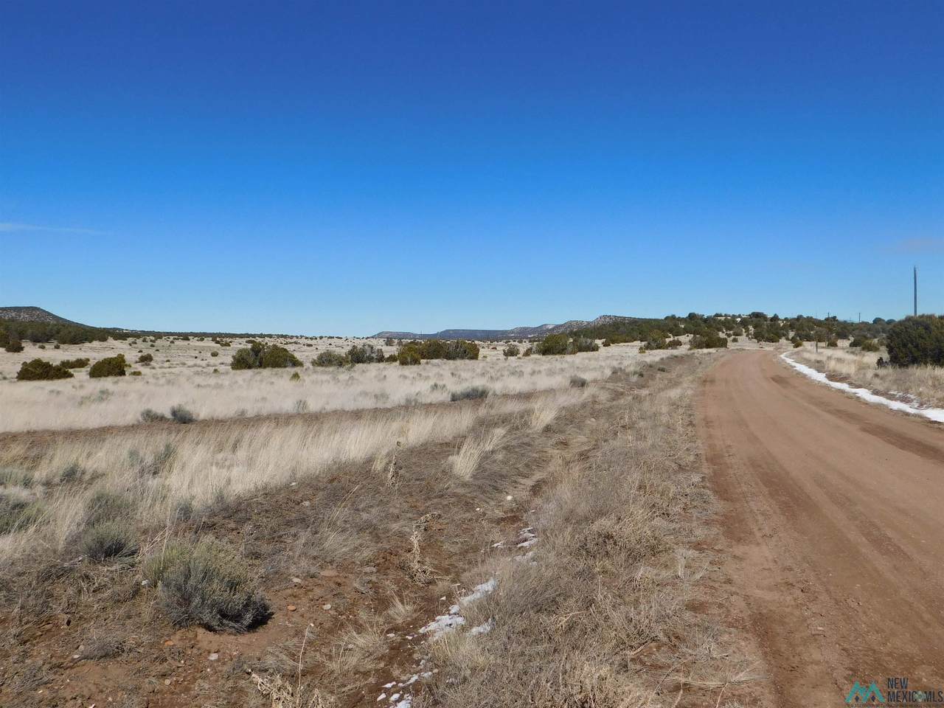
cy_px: 354
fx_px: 818
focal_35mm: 30
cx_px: 472
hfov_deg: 60.0
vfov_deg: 46.8
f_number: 6.4
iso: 125
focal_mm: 5.3
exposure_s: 1/800
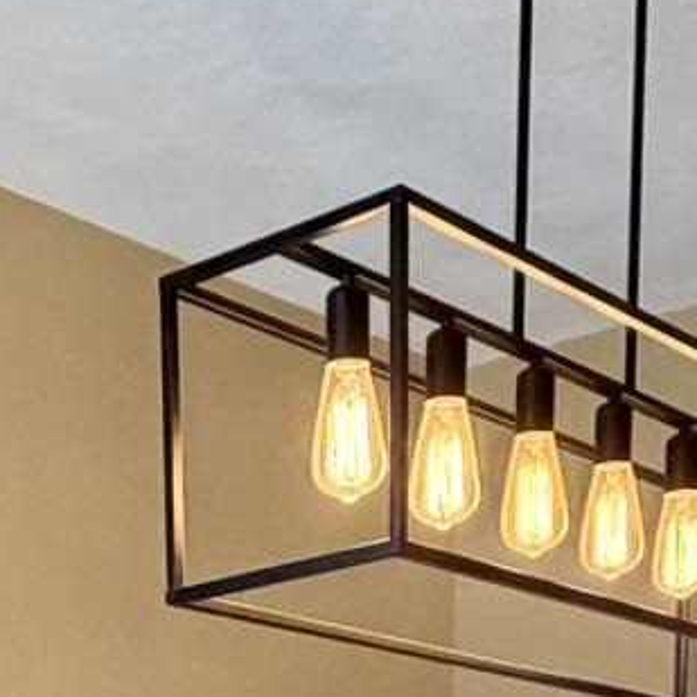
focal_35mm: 82
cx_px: 174
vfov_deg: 16.1
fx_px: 1868
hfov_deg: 21.0
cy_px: 1414
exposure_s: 1/120
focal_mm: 2.22
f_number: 2.2
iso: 250
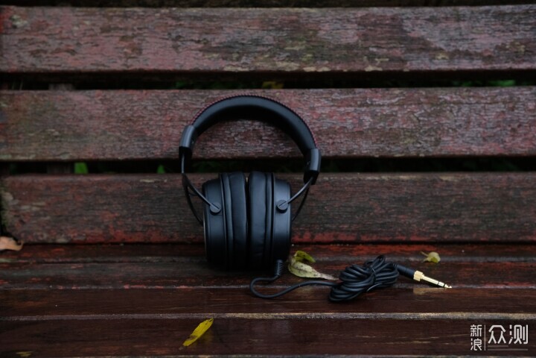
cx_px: 268
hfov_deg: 39.6
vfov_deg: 27.0
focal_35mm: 50
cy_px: 179
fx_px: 744
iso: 1600
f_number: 4
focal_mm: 33
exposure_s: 1/680
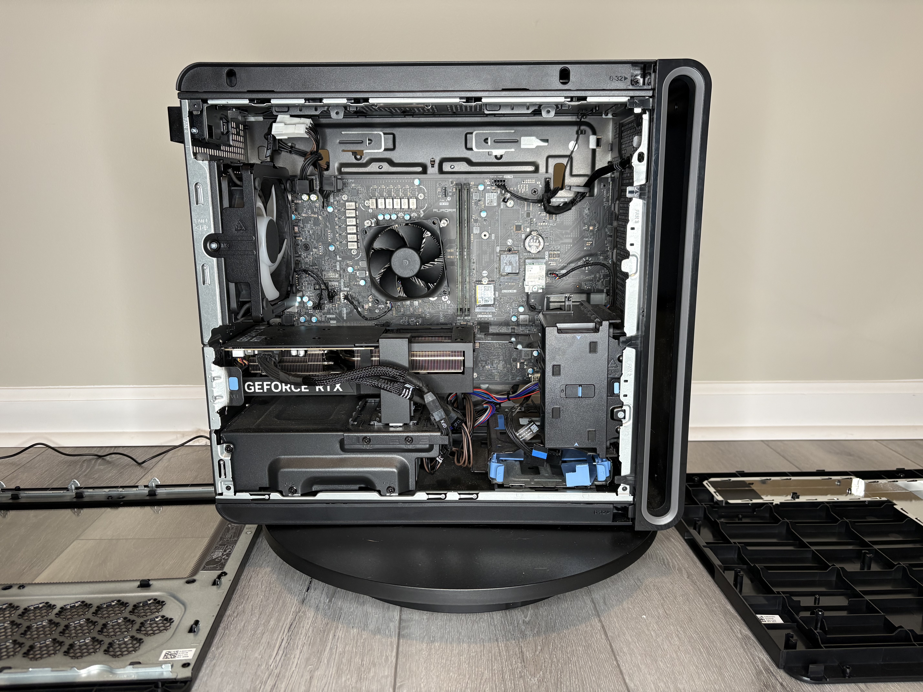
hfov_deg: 67.3
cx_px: 462
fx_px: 693
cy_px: 346
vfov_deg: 53.1
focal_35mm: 26
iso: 160
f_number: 1.6
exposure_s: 1/60
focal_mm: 5.96
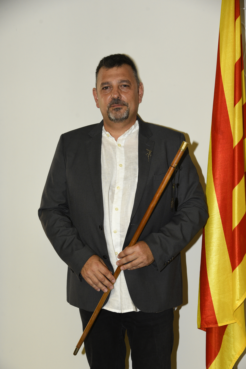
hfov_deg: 21.9
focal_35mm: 62
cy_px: 184
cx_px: 123
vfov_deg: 32.4
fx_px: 635
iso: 800
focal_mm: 62
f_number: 6.3
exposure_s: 1/160
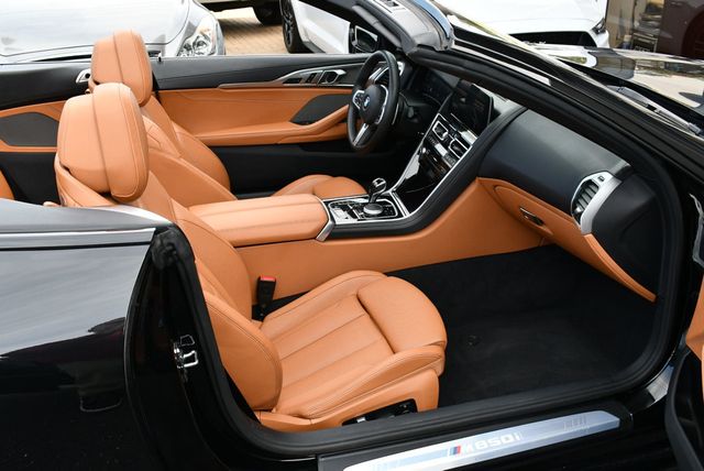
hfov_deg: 53.1
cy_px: 236
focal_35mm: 36
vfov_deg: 36.9
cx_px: 352
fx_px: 705
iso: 320
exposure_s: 1/250
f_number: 5.6
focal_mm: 18
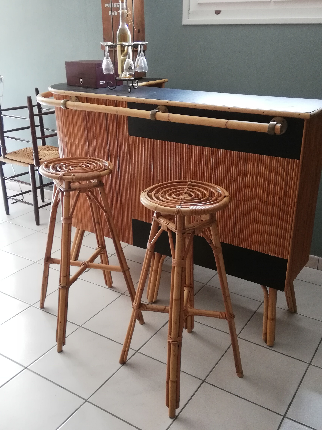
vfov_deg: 50.1
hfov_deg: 38.7
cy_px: 215
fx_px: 459
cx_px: 161
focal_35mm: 37
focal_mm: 3.81
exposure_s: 1/33.3
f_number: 2.2
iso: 320
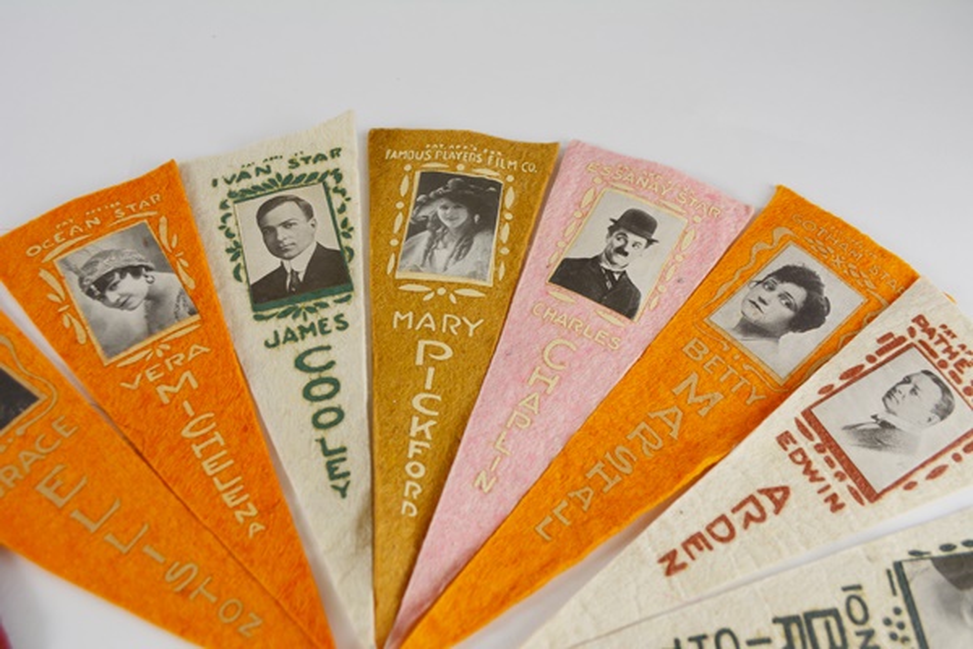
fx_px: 892
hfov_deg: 57.2
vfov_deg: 40.0
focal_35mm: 33
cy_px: 324
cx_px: 486
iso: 200
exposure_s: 1/125
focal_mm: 22
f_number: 5.6
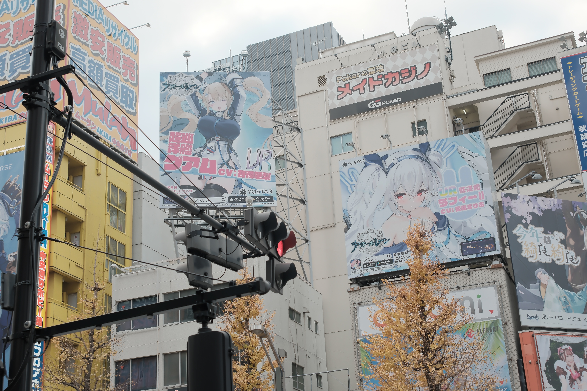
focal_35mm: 50
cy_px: 196
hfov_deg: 39.6
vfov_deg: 27.0
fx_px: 815
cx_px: 294
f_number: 4
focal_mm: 33
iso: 125
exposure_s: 1/75
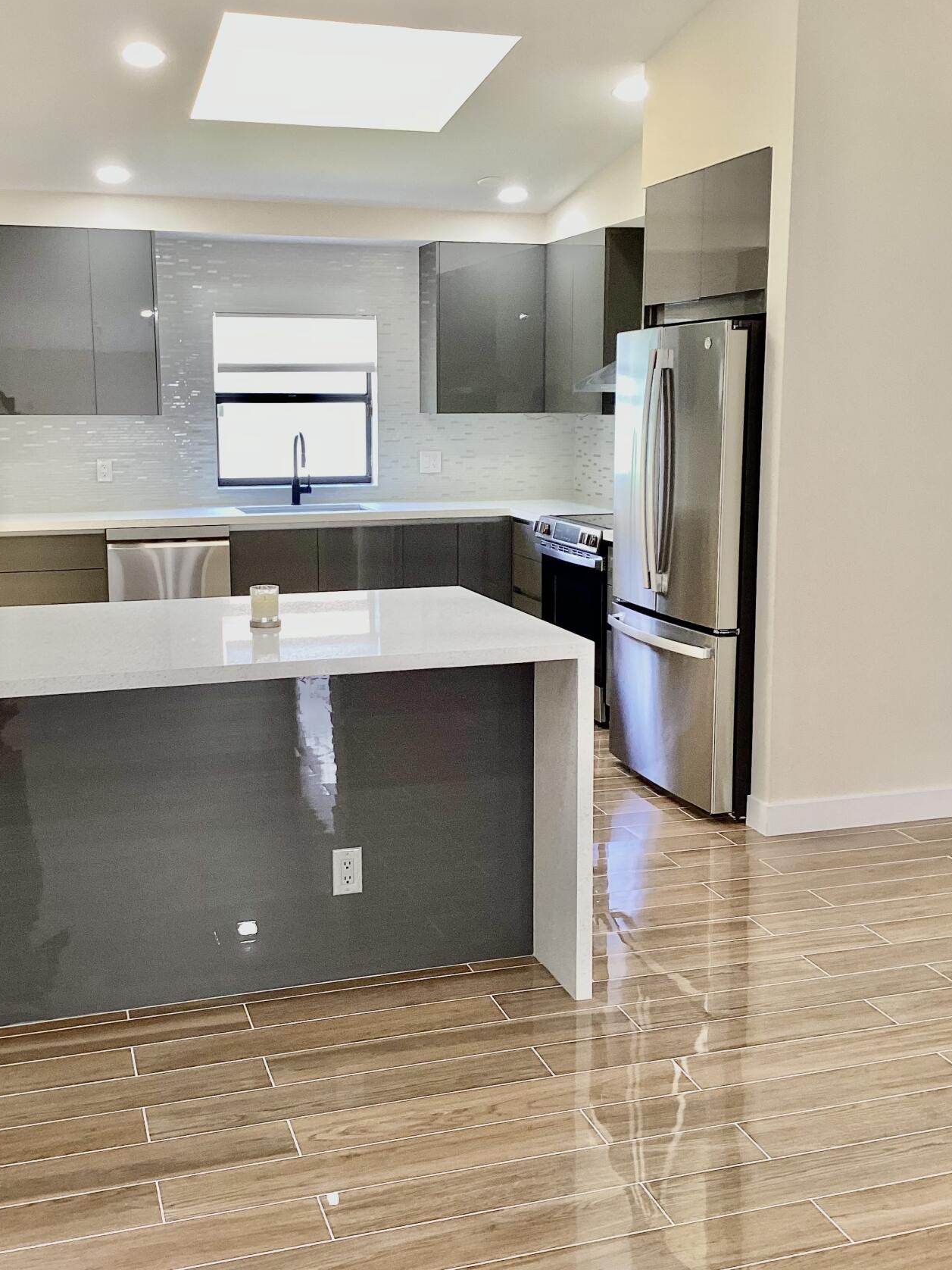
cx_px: 441
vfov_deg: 50.1
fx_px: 1357
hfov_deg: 38.6
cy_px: 585
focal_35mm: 37
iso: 80
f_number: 2.4
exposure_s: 1/60
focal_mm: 3.3
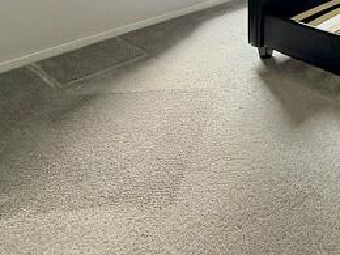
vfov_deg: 26.0
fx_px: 422
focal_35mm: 43
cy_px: -115
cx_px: 356
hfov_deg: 38.0
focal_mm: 2.22
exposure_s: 1/99
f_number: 2.2
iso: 125
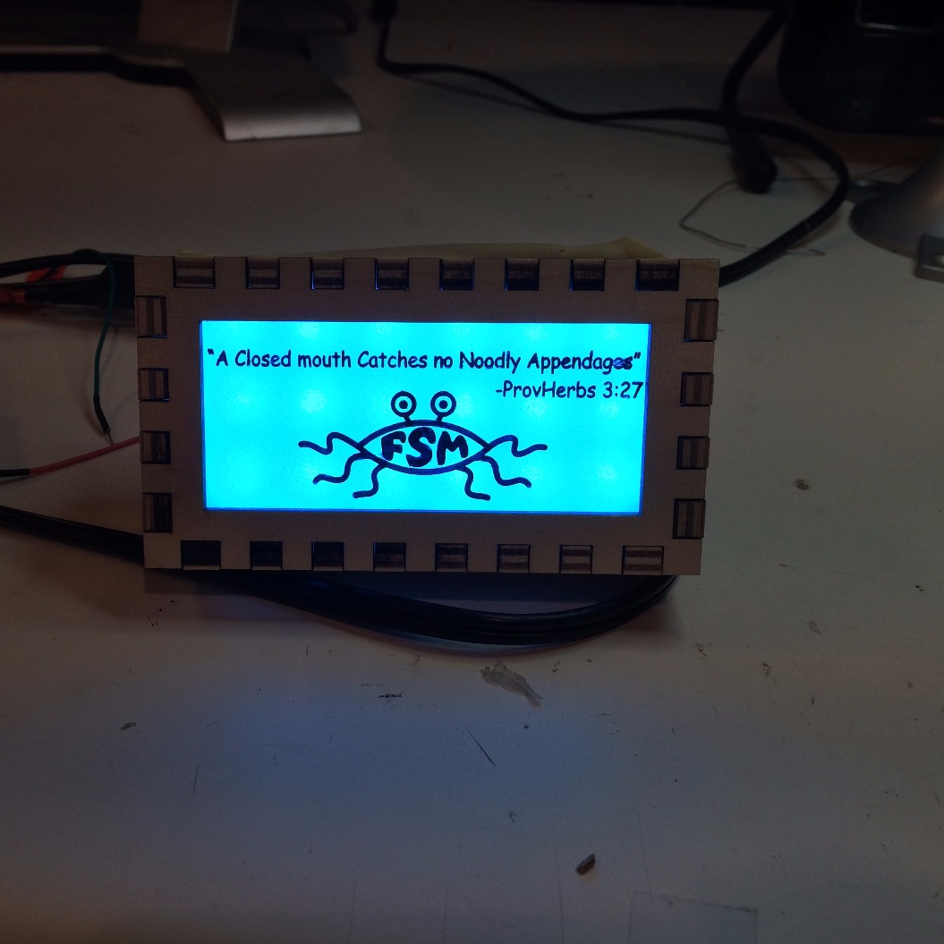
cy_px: 481
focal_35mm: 35
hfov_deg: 47.0
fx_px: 1080
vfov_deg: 47.2
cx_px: 391
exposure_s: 1/297
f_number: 2.2
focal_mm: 4.15
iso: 32
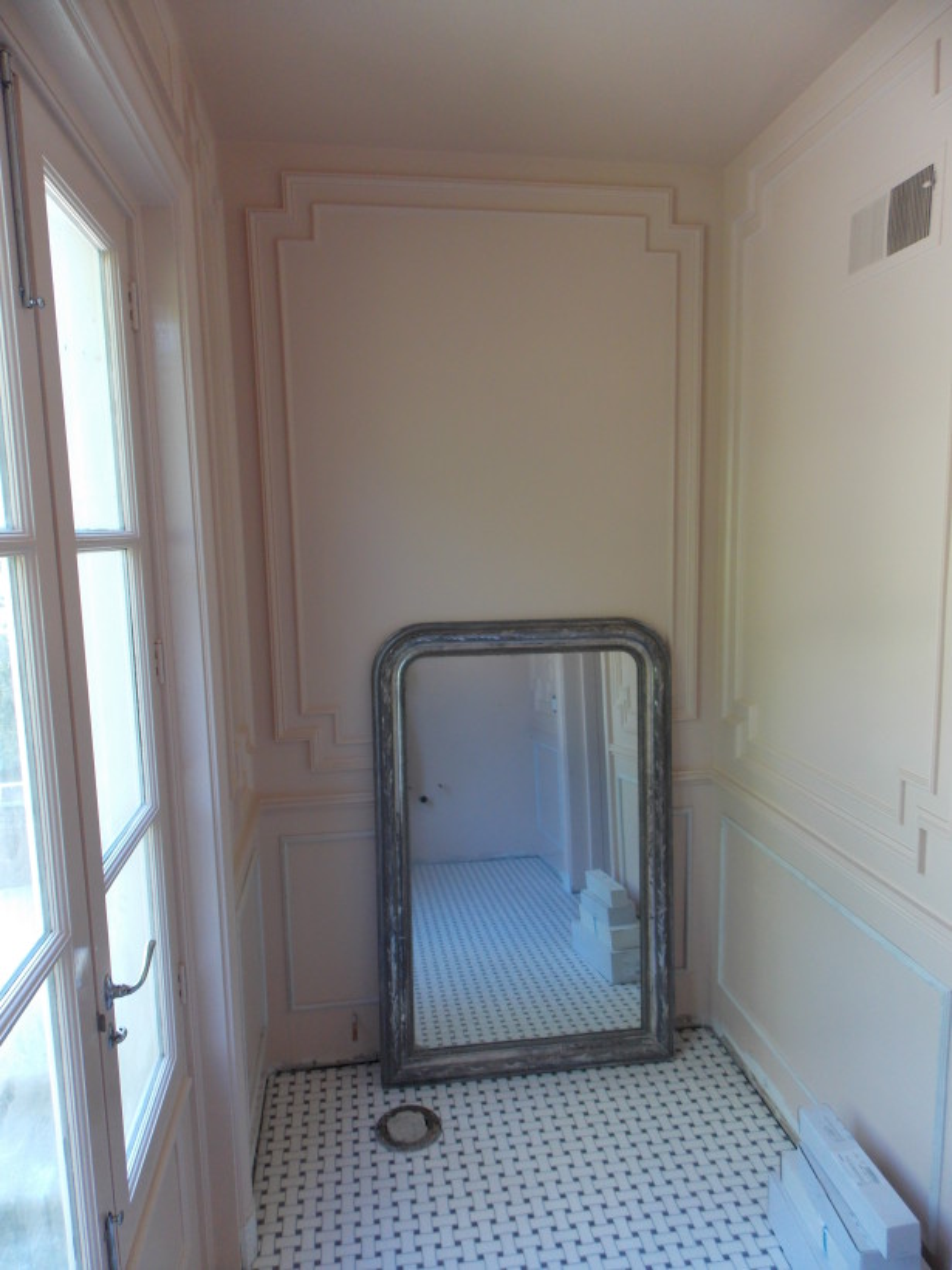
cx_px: 476
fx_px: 843
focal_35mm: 23
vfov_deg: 73.9
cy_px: 635
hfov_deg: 58.9
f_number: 3.1
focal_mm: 4
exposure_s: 1/30
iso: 125
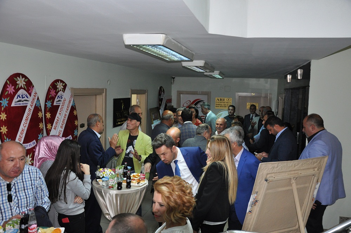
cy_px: 116
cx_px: 176
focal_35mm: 32
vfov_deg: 41.6
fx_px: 307
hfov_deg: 59.6
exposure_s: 1/60
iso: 1000
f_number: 4.5
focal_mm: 21
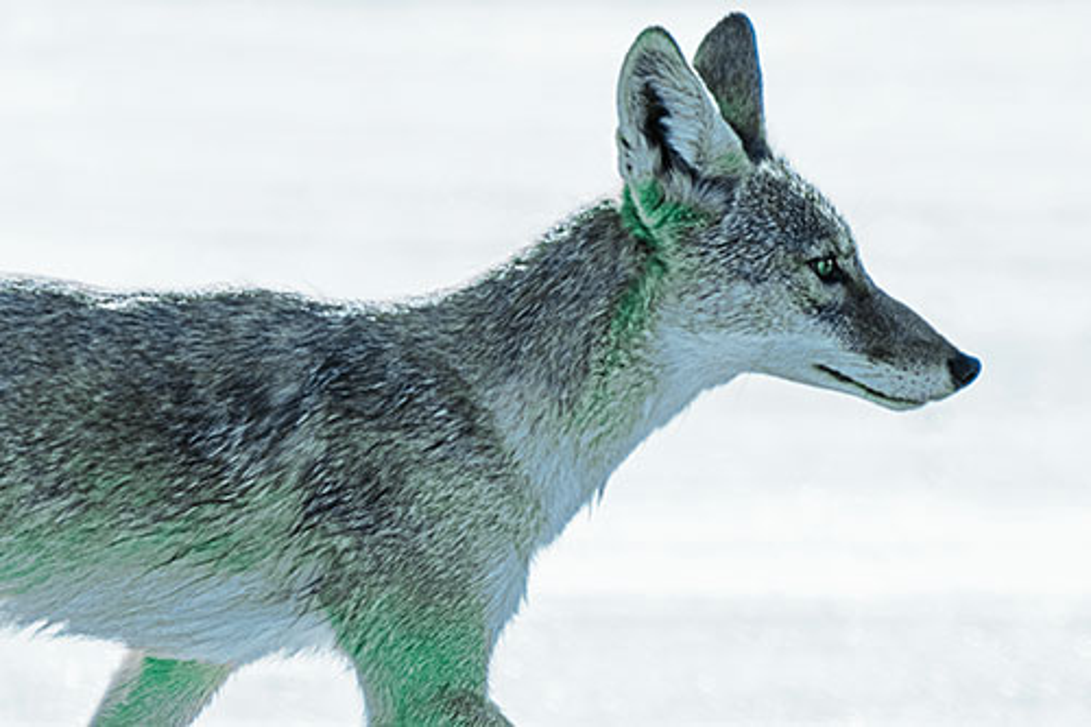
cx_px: 546
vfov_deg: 1.1
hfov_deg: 1.7
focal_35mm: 1200
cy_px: 364
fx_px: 36353
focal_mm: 1200
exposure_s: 1/1250
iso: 800
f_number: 13
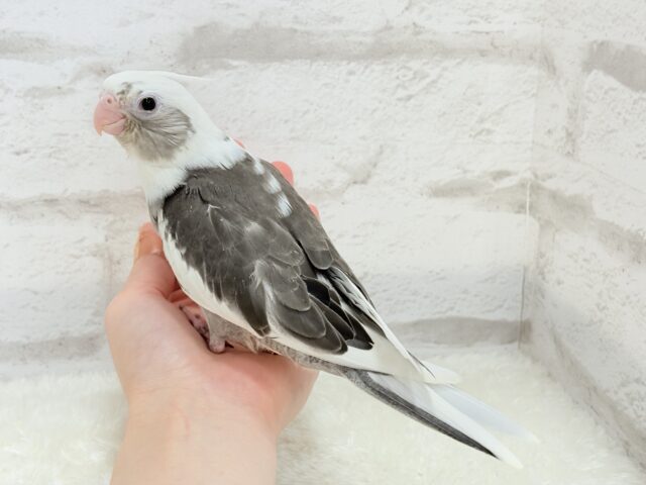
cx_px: 323
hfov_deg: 36.8
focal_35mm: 52
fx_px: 970
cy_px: 242
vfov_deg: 28.0
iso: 100
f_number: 1.6
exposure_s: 1/100
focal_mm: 5.96
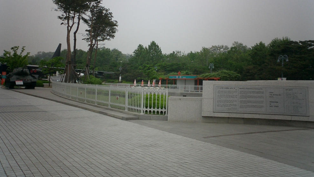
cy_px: 68
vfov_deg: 28.9
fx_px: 341
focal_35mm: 41
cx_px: 156
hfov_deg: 49.4
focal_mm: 5.6
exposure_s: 1/200
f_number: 3.5
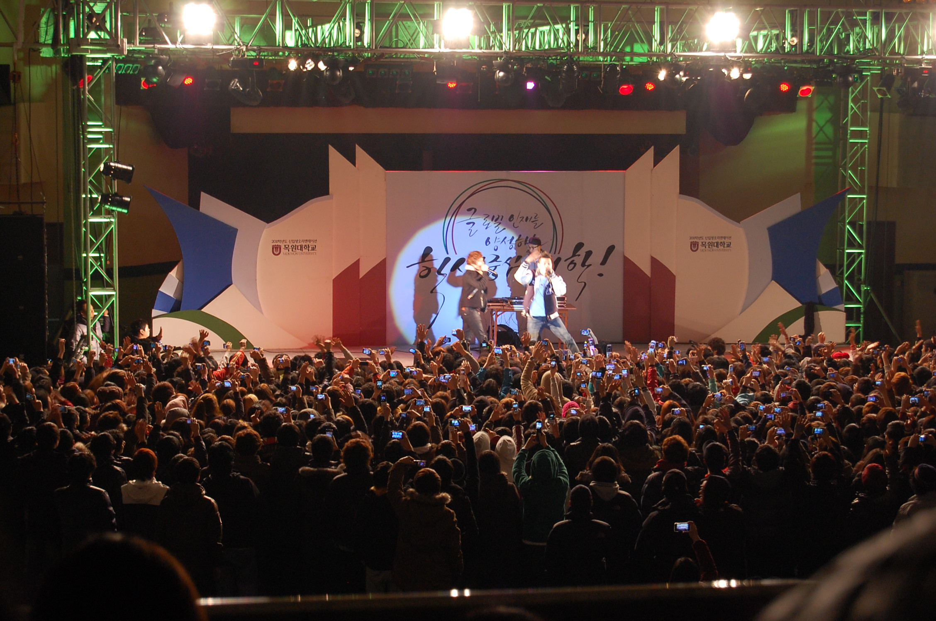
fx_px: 2141
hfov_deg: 24.7
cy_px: 310
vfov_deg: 16.5
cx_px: 468
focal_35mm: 82
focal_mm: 55
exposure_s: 1/30
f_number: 5.6
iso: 720
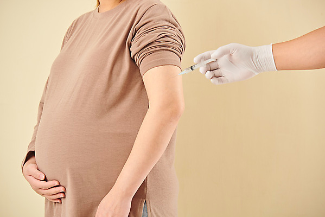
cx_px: 162
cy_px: 108
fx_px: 1581
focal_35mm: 175
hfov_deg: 11.7
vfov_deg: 7.9
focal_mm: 175
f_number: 6.3
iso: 100
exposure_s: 1/125
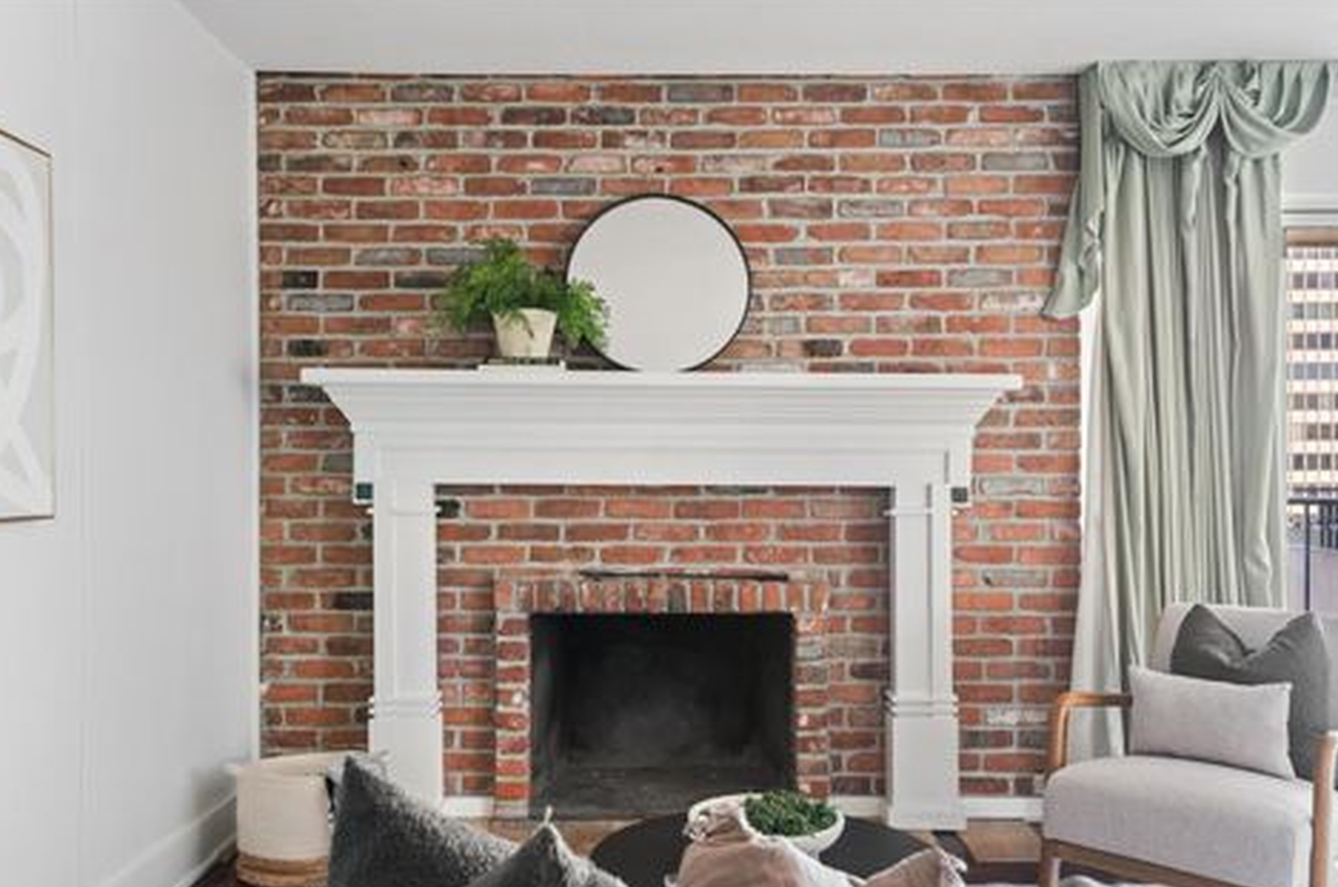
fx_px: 1187
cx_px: 676
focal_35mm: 32
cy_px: 465
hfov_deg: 58.8
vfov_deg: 41.0
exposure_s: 1/2
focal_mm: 30
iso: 400
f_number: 8
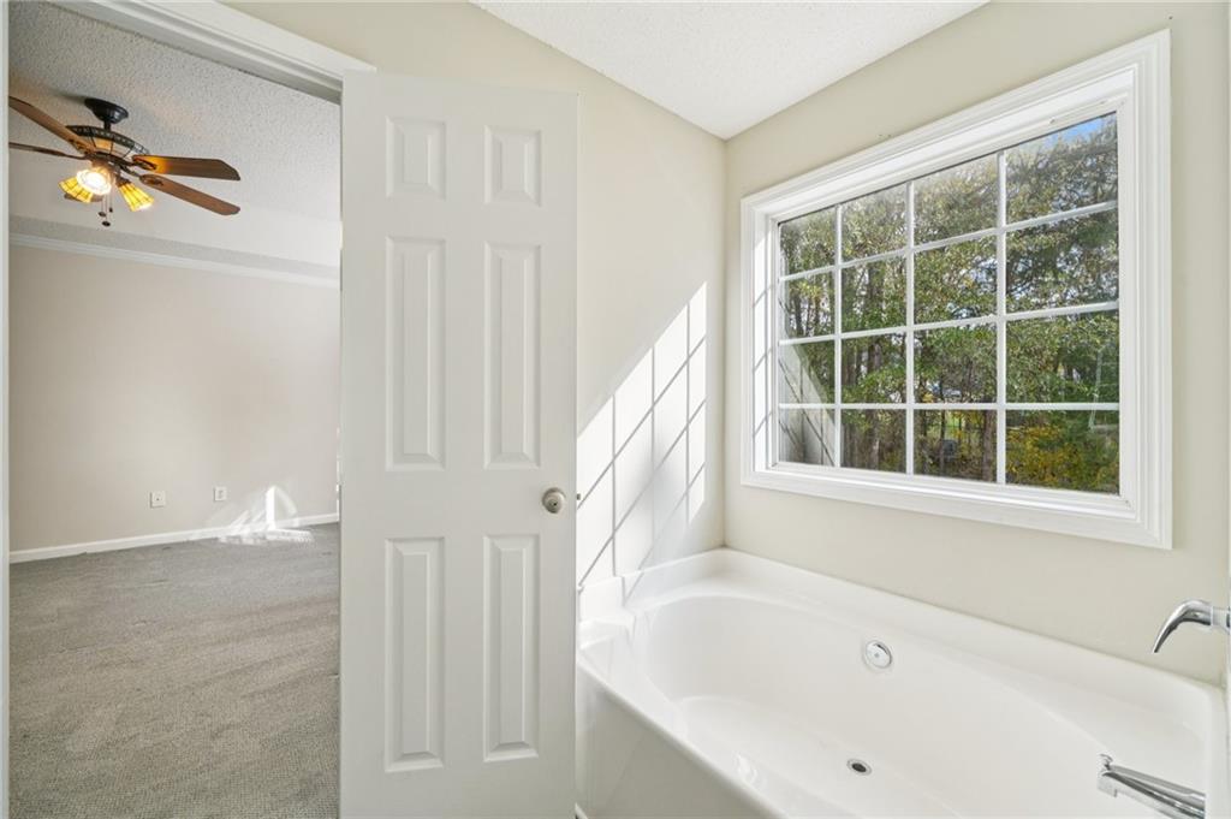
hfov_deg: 104.3
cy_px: 410
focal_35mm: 14
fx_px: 478
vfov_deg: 81.1
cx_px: 616
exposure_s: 1/30
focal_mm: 14
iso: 100
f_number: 8
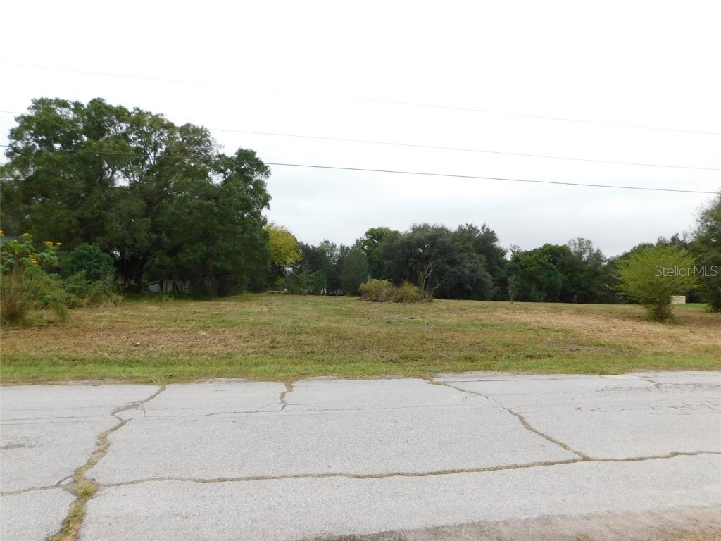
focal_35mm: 23
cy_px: 270
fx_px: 479
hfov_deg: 73.9
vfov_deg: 58.9
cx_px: 360
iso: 125
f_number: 3
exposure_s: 1/640
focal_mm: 4
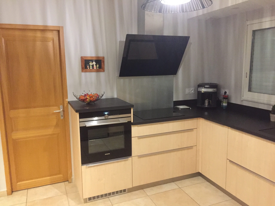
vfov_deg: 48.2
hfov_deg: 61.7
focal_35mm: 29
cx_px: 138
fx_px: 230
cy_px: 103
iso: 500
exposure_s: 1/17
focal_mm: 4.15
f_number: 2.2
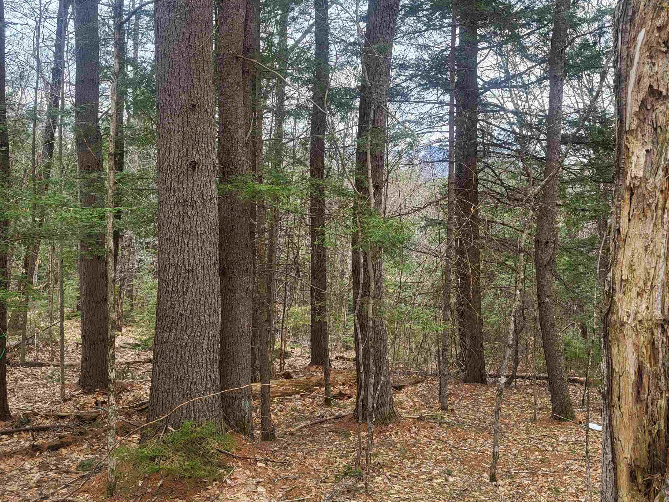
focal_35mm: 32
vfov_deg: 44.0
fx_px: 618
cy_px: 212
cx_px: 391
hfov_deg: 56.5
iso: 40
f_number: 1.8
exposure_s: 1/135
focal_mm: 5.4
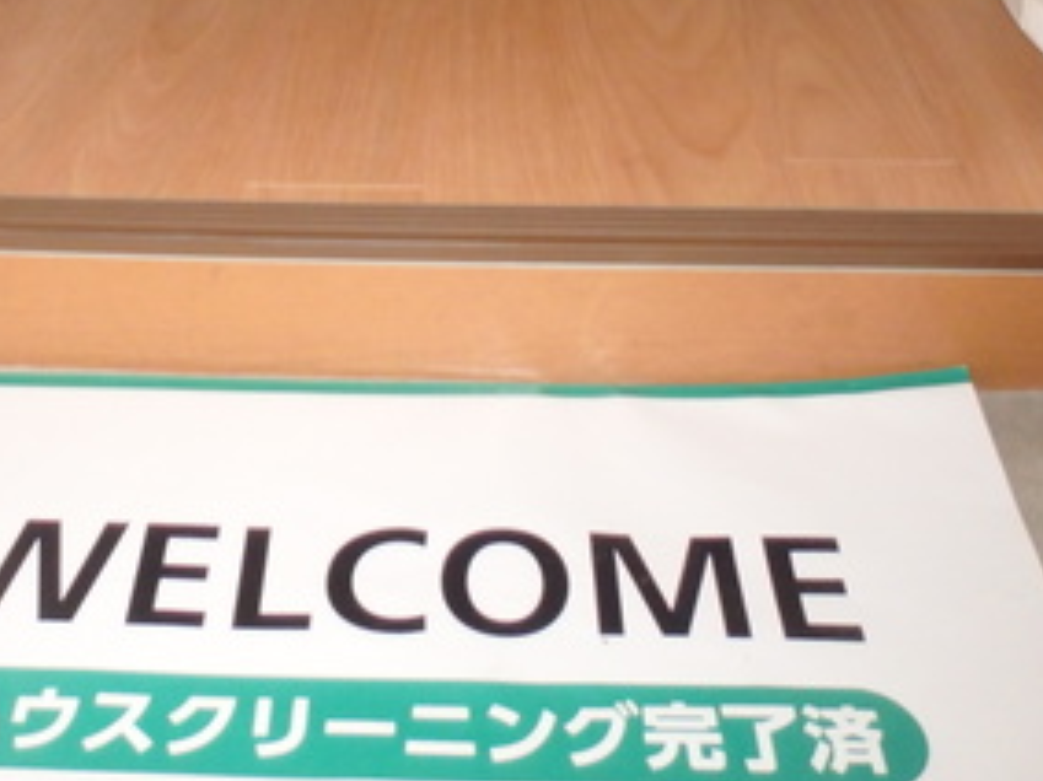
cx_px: 365
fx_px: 1566
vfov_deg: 25.8
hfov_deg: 36.5
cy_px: -94
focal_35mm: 52
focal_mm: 3.7
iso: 400
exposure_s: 1/30
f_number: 3.5
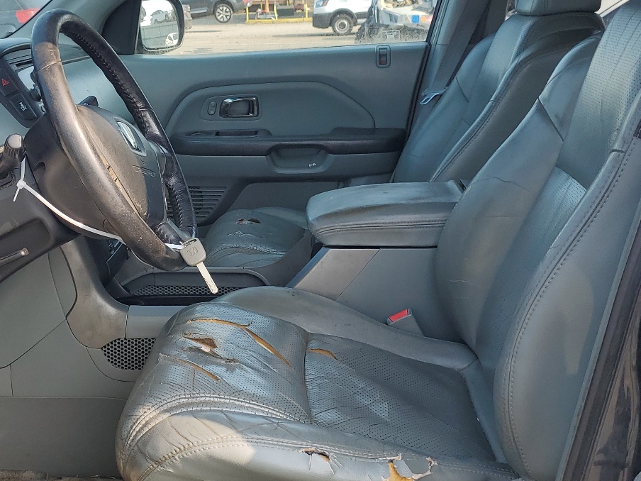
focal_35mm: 46
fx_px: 852
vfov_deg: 31.5
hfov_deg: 41.0
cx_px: 251
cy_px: 252
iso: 50
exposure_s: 1/769
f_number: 1.5
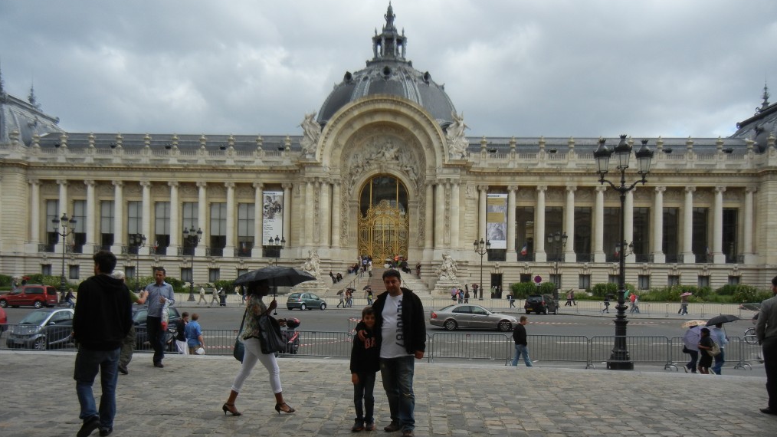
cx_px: 390
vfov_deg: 35.4
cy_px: 283
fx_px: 680
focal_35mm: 33
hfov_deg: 59.5
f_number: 3.5
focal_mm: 5.4
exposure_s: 1/912
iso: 160
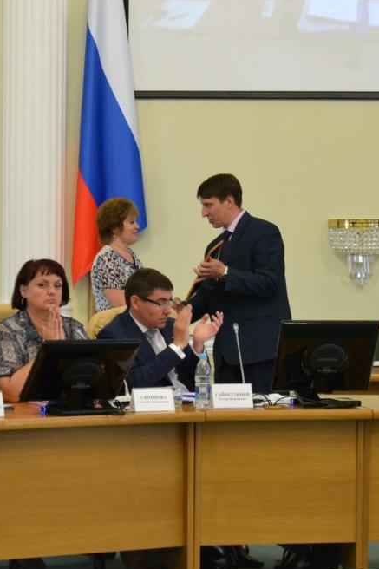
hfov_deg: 10.6
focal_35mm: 129
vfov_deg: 15.9
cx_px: 92
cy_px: 281
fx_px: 2035
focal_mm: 55
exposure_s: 1/60
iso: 2000
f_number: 5.6
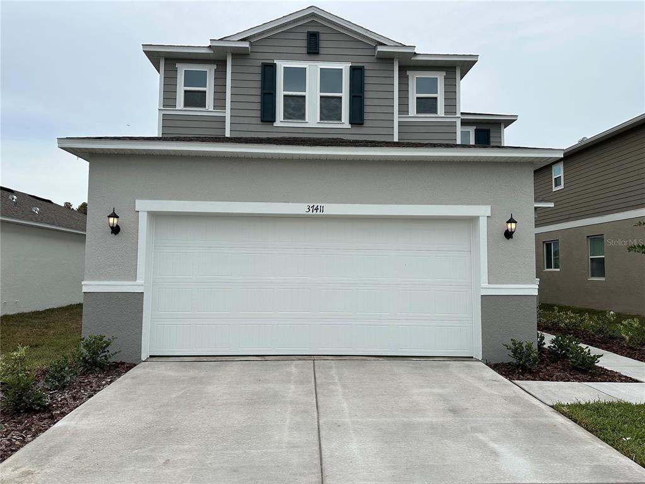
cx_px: 322
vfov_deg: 56.8
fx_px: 447
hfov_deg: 71.6
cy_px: 242
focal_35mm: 24
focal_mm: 6.86
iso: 80
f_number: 1.78
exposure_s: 1/4184
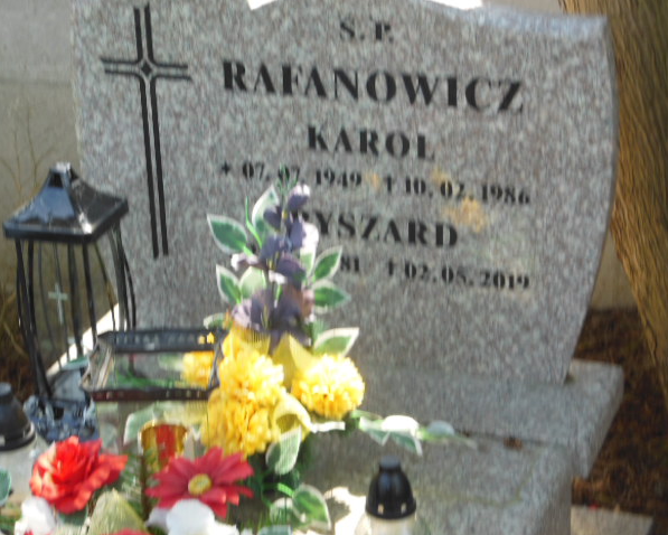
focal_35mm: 91
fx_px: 1800
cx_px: 333
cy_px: 268
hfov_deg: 21.0
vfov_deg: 16.9
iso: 125
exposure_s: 1/100
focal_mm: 15.5
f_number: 4.6
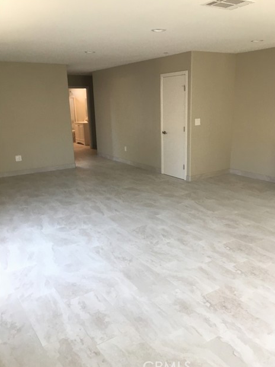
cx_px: 140
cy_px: 186
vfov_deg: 60.0
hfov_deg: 46.8
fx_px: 318
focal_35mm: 30
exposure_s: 1/30
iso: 50
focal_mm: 4.15
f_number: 2.2
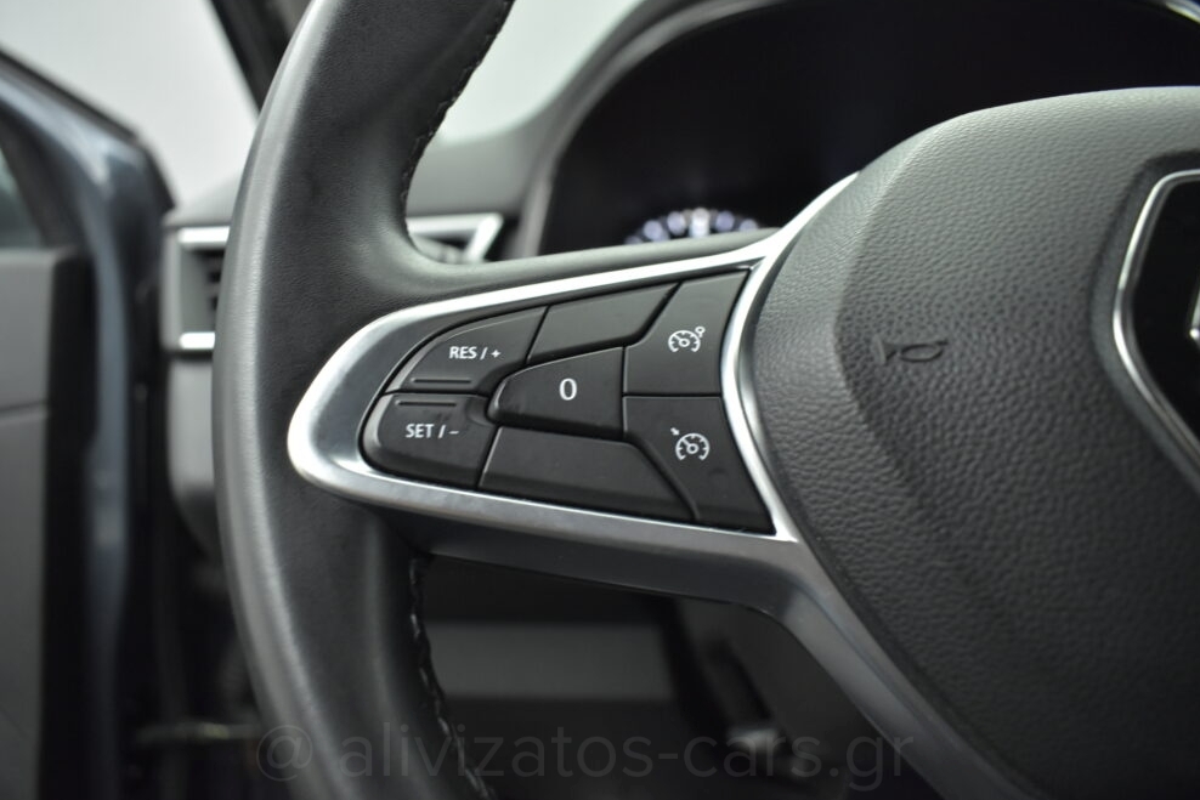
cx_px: 583
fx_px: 933
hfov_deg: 65.5
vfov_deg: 46.4
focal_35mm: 28
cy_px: 398
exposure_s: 1/50
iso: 1600
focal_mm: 18
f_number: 3.5
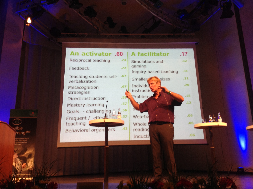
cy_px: 94
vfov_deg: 40.6
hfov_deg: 52.7
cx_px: 126
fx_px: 255
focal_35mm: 35
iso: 50
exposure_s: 1/20
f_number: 2.4
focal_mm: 4.28
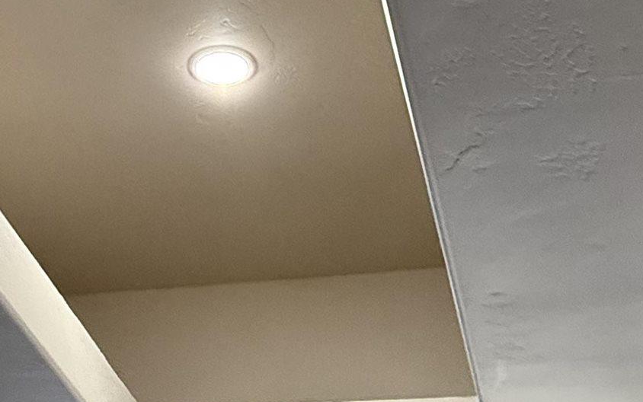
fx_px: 947
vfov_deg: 19.0
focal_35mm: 54
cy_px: -296
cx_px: 37
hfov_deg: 34.9
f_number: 2.2
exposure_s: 1/120
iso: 400
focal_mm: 2.22
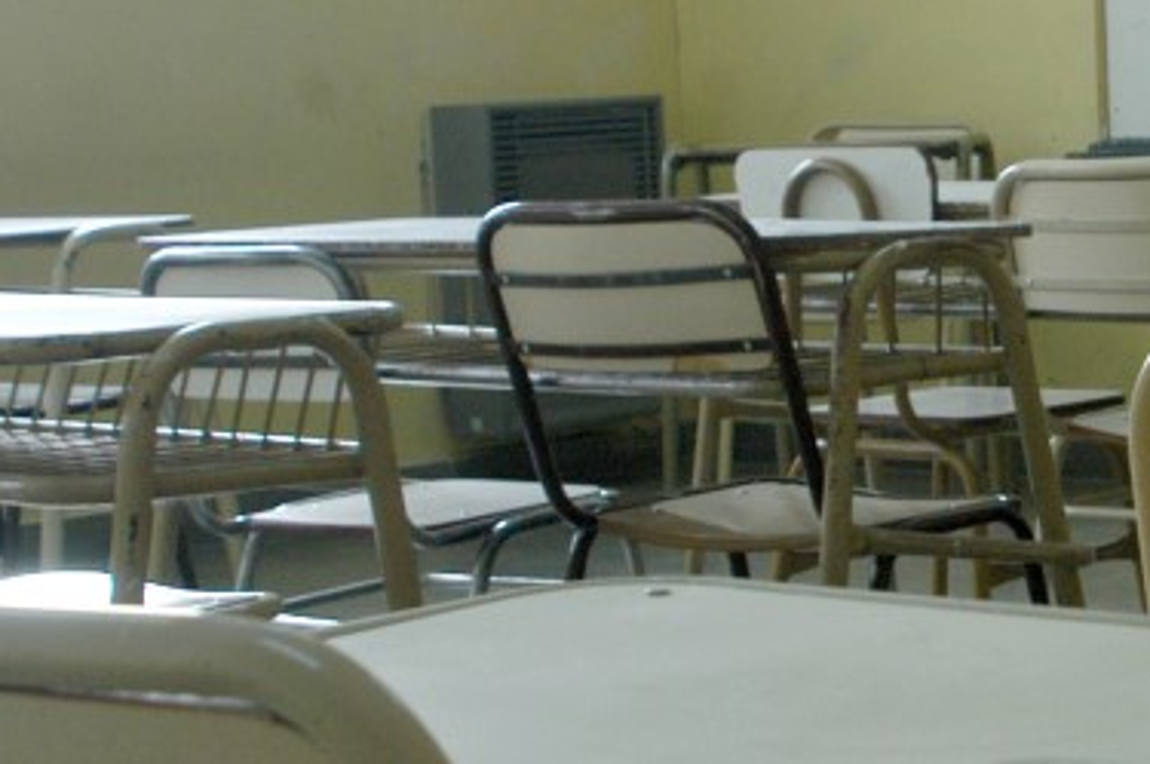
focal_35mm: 111
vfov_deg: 12.3
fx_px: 3541
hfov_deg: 17.4
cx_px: 1470
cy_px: 328
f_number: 5.6
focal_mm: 24
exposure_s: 1/125
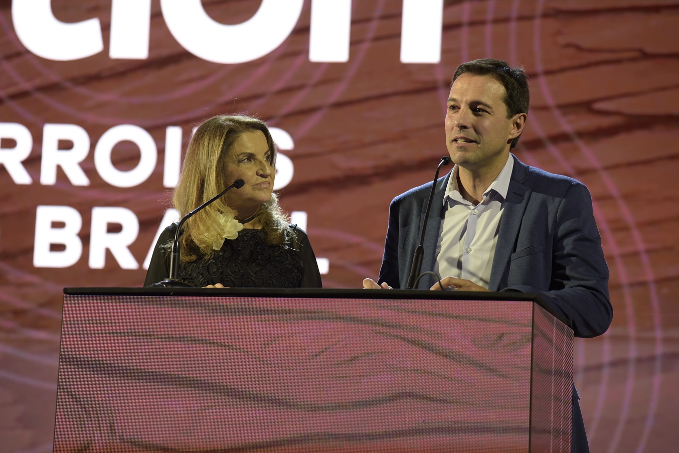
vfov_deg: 11.0
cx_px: 340
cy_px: 226
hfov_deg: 16.4
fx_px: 2358
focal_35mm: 125
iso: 1250
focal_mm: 125
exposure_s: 1/100
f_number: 5
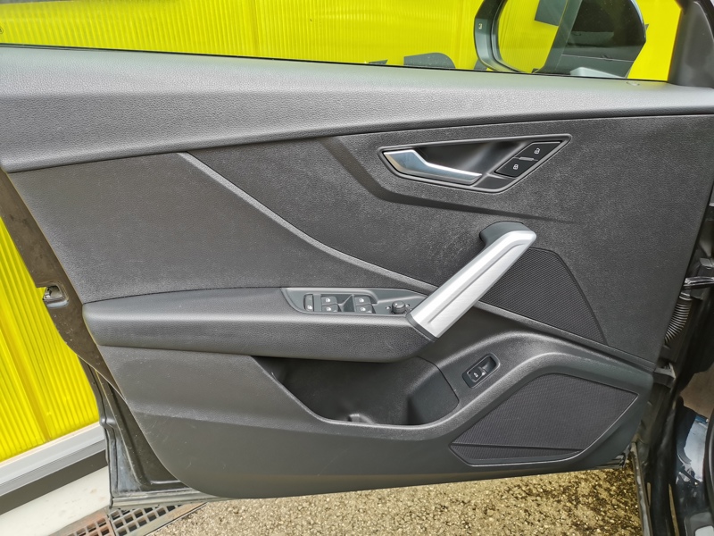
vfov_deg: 51.4
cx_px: 357
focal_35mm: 27
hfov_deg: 65.3
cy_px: 268
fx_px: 557
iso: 50
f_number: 1.8
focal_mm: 5.58
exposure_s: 1/263
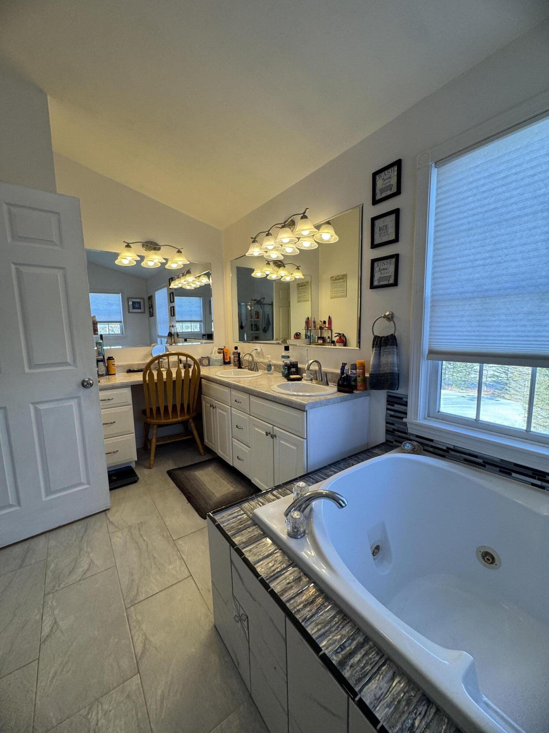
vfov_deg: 102.1
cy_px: 366
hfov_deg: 85.7
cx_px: 274
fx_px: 296
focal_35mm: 14
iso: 125
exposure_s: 1/120
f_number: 2.2
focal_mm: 2.22
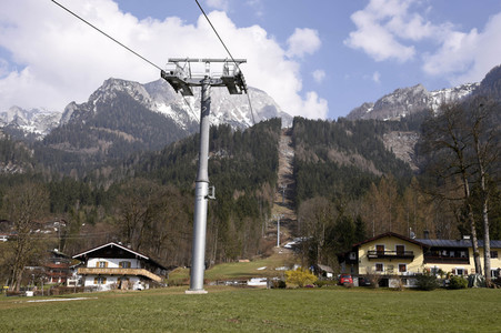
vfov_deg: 30.5
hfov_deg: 44.5
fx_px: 612
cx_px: 250
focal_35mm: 44
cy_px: 166
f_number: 11
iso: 160
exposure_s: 1/160
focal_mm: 44
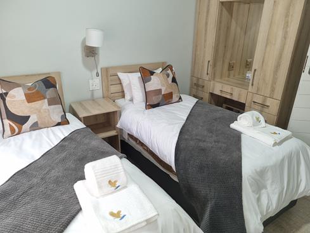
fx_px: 233
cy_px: 116
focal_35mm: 26
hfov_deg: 67.3
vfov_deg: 53.1
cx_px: 155
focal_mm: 5.4
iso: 200
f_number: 1.8
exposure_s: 1/100
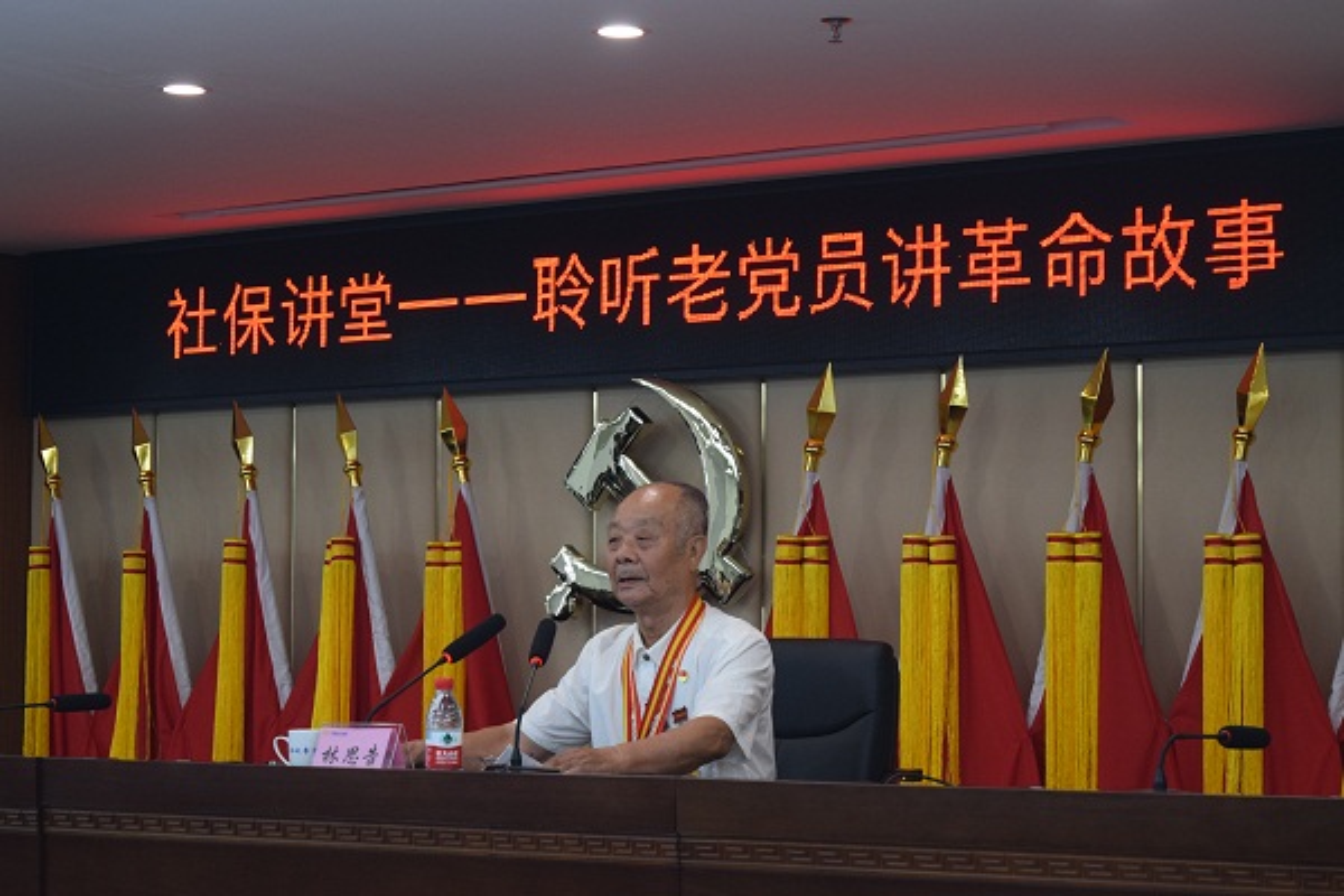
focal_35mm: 82
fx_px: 3080
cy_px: 448
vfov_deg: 16.6
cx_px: 672
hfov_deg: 24.6
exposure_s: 1/60
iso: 1100
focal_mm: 55
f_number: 5.6
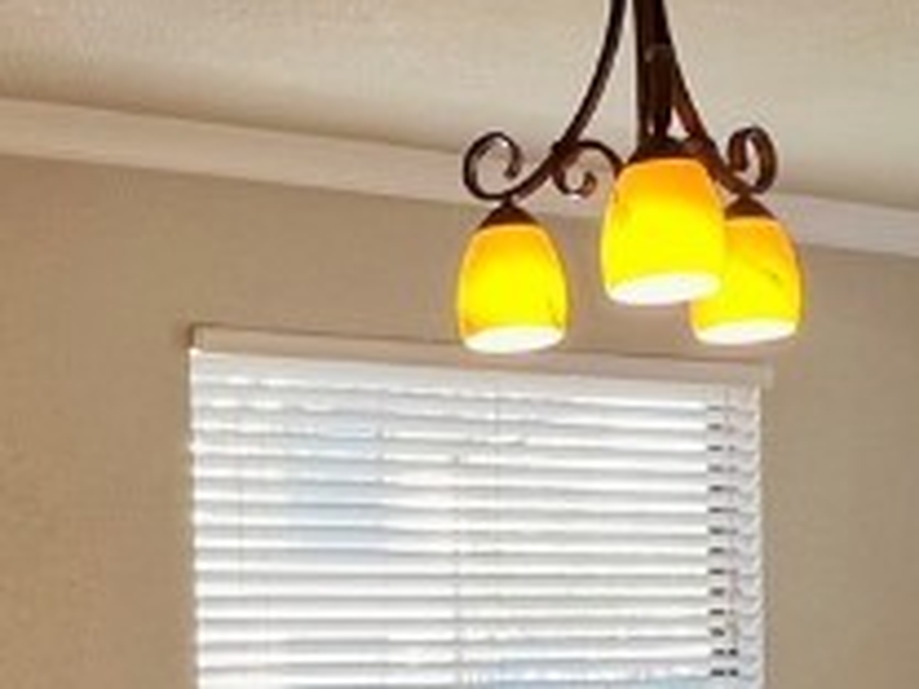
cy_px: 804
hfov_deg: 30.2
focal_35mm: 64
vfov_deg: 21.5
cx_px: 389
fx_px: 1699
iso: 200
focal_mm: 1.57
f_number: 1.8
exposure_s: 1/120
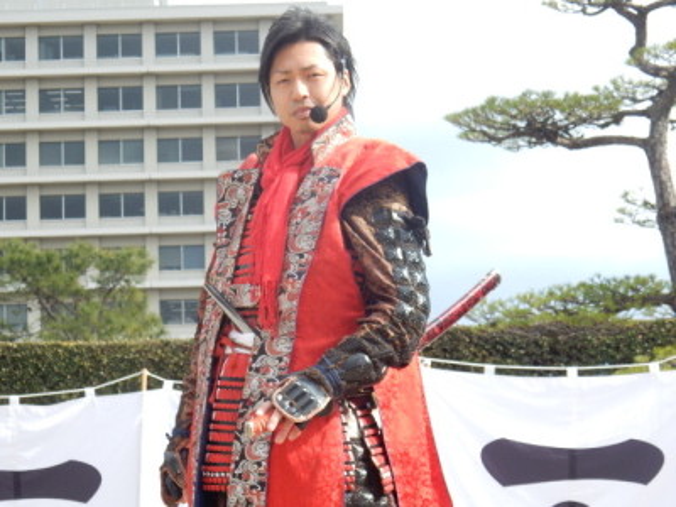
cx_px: 338
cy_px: 254
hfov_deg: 16.8
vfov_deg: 12.7
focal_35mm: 117
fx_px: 2285
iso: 140
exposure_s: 1/250
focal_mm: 20.9
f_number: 5.6
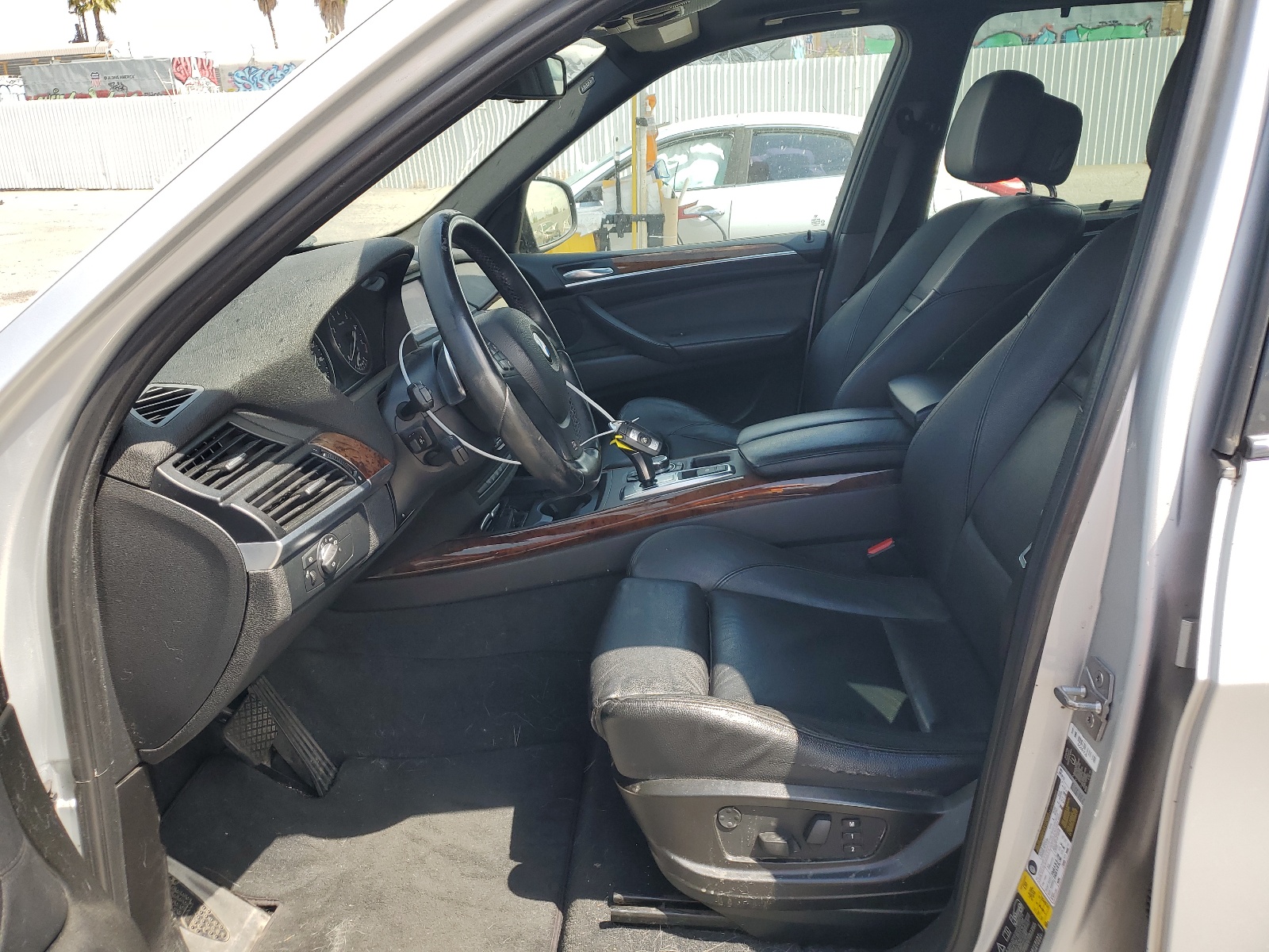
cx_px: 634
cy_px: 476
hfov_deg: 67.3
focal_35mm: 26
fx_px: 953
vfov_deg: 53.1
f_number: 1.5
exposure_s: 1/909
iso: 50
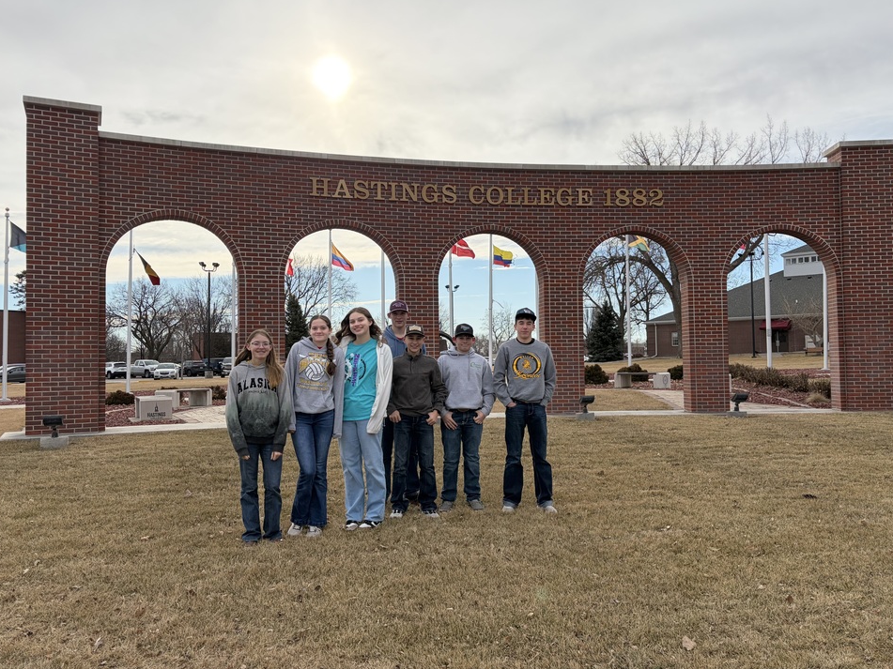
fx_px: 722
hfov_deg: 63.4
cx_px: 438
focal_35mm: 28
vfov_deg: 49.7
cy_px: 336
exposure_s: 1/4608
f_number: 1.6
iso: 64
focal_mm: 5.96
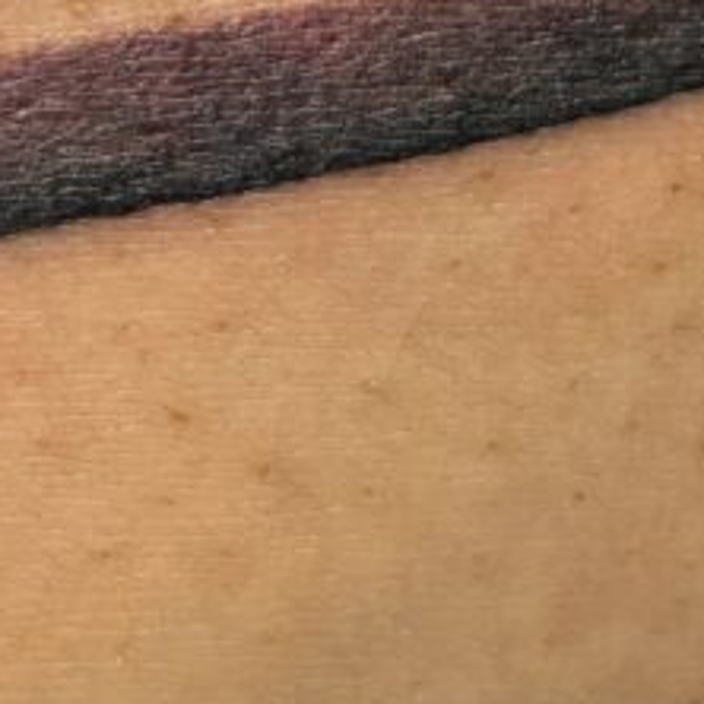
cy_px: -989
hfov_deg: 10.8
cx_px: 878
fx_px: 3658
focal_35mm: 159
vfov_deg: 9.7
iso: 40
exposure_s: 1/120
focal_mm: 5.1
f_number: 1.6
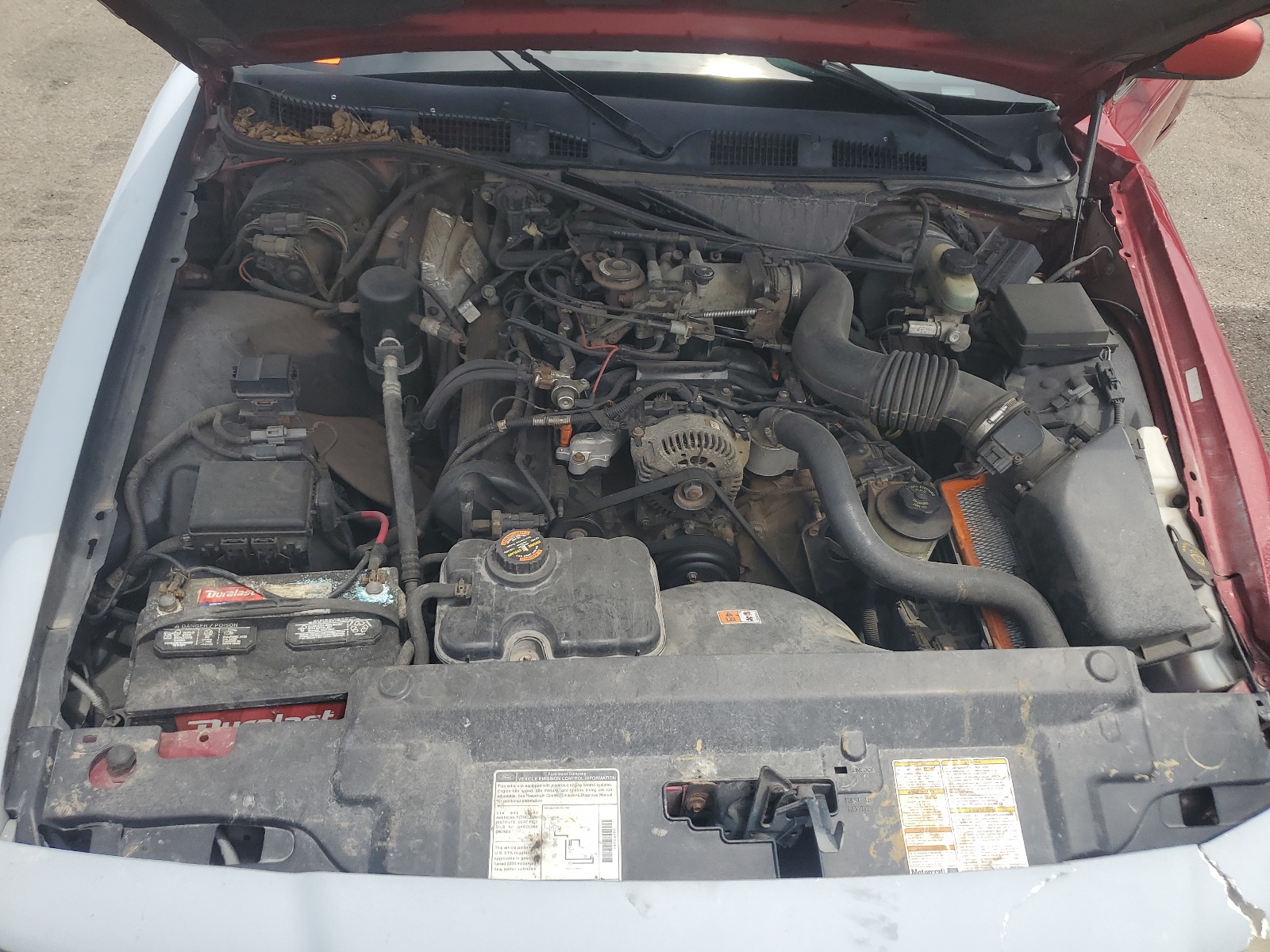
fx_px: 954
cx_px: 635
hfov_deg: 67.3
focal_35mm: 26
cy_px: 476
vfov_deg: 53.1
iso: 50
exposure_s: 1/2000
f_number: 1.5
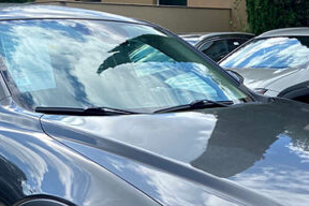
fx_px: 644
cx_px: 168
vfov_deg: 17.8
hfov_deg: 27.0
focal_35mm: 75
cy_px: 203
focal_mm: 4.25
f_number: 1.8
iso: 32
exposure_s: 1/1193
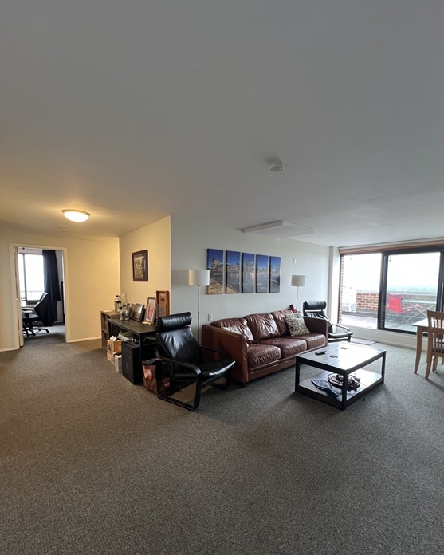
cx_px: 224
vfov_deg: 100.4
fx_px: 230
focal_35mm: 14
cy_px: 301
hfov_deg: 88.0
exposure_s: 1/60
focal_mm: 1.57
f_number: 1.8
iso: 250
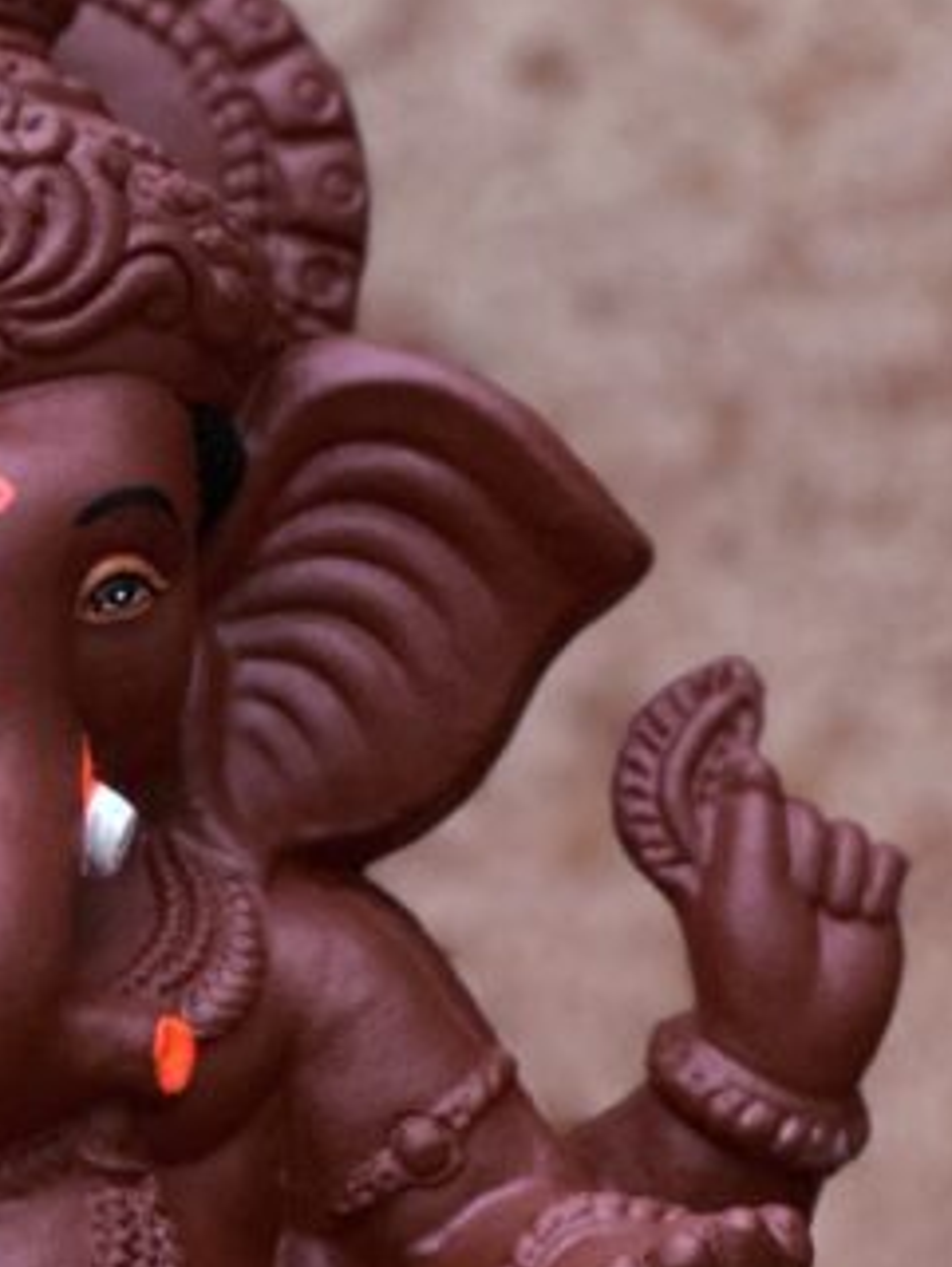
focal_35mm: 192
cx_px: -51
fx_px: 7036
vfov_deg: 10.3
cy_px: 1034
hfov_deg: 7.7
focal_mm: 9
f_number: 2.8
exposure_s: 1/121
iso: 200
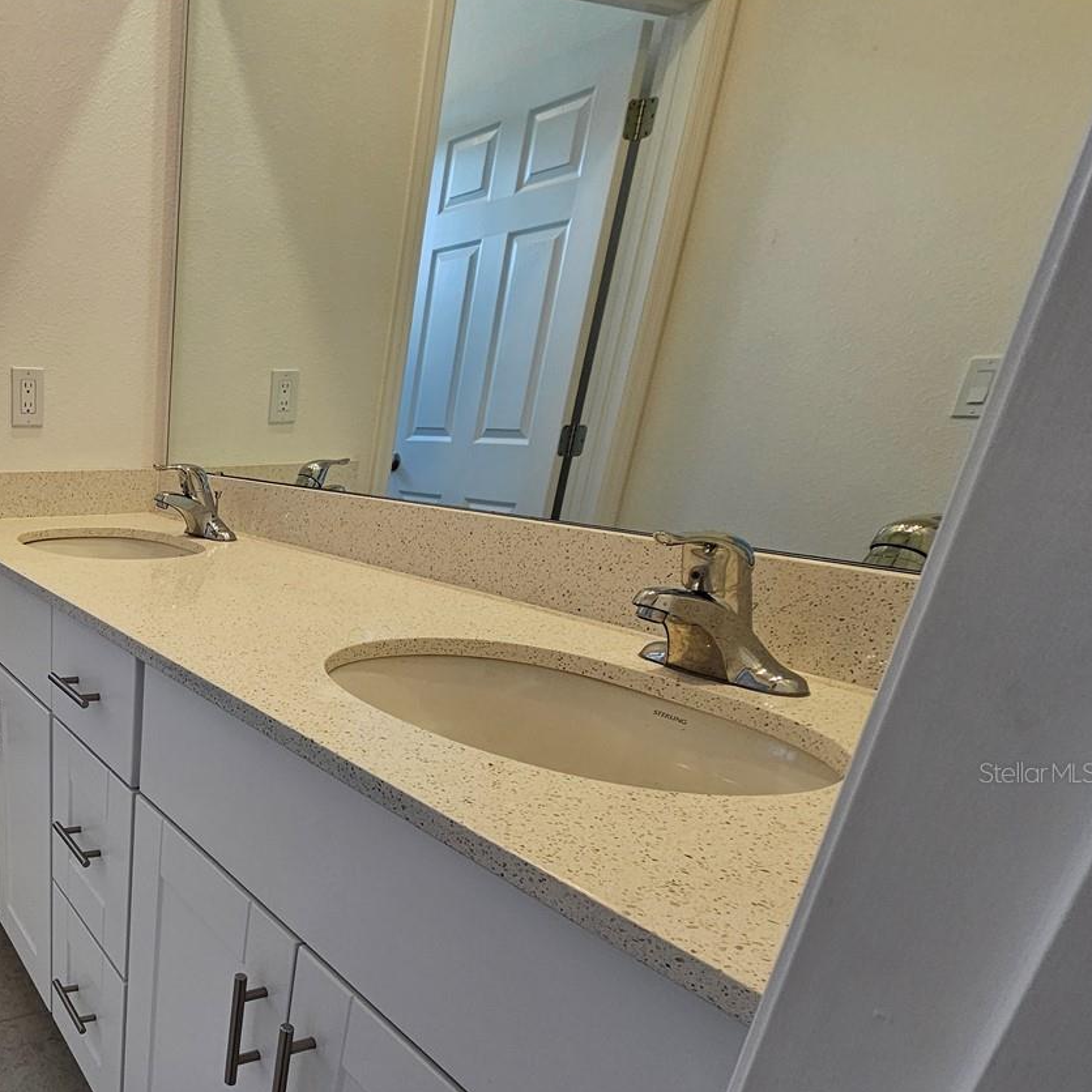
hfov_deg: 57.0
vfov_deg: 66.7
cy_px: 772
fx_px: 785
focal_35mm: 22
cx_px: 57
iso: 100
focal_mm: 2.2
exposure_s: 1/120
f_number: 2.2
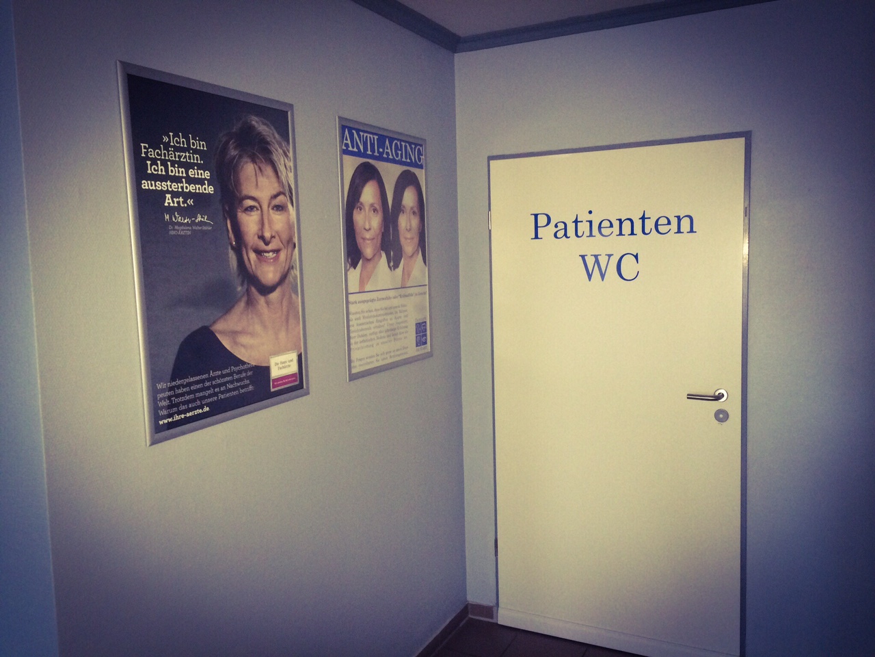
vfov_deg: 46.8
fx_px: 758
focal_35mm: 30
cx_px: 438
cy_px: 328
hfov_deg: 60.0
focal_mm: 4.12
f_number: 2.2
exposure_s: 1/16
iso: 200
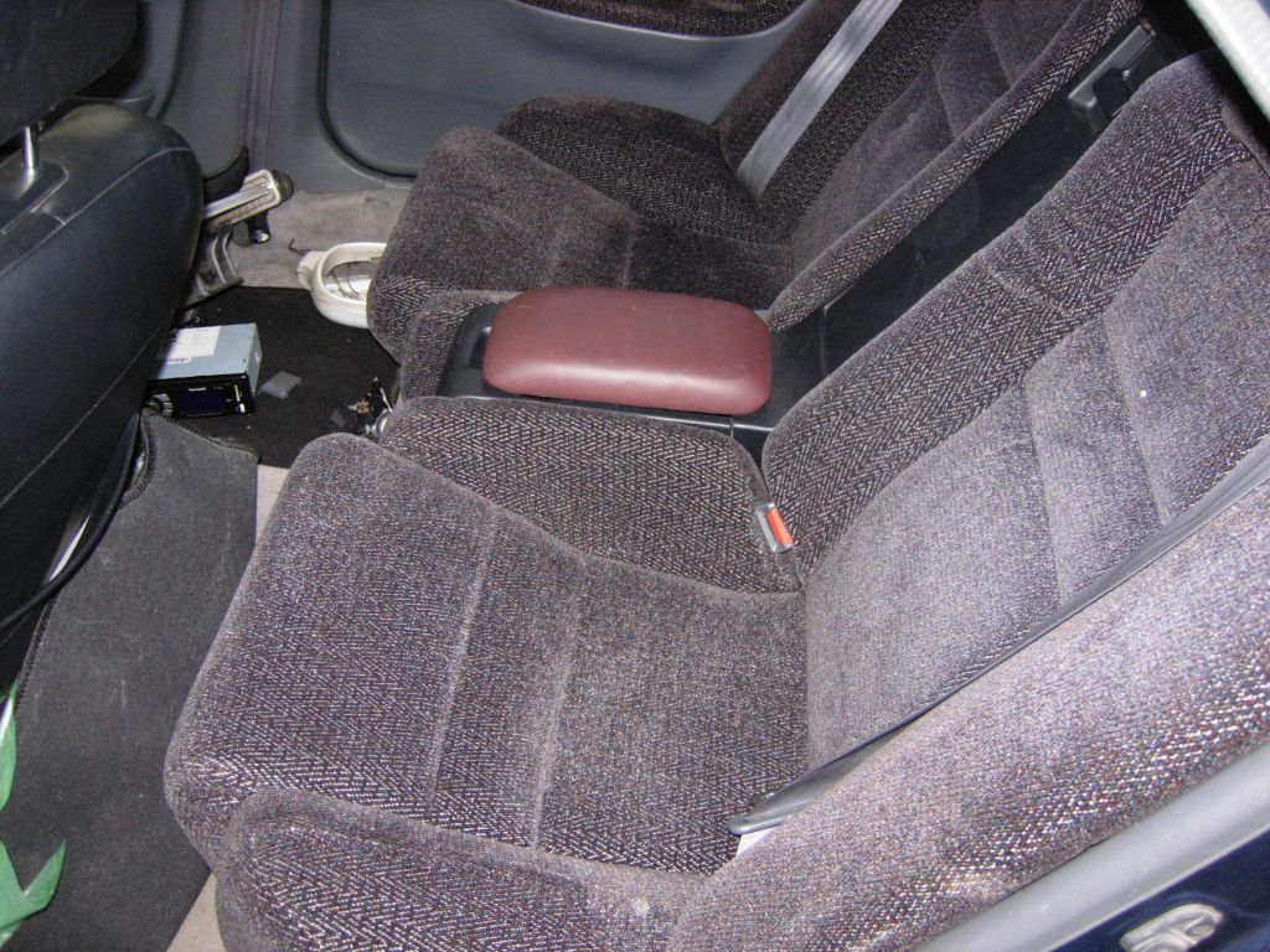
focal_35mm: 36
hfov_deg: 51.4
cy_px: 476
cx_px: 635
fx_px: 1321
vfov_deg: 39.7
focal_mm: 7.5
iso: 200
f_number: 2.7
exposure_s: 1/181
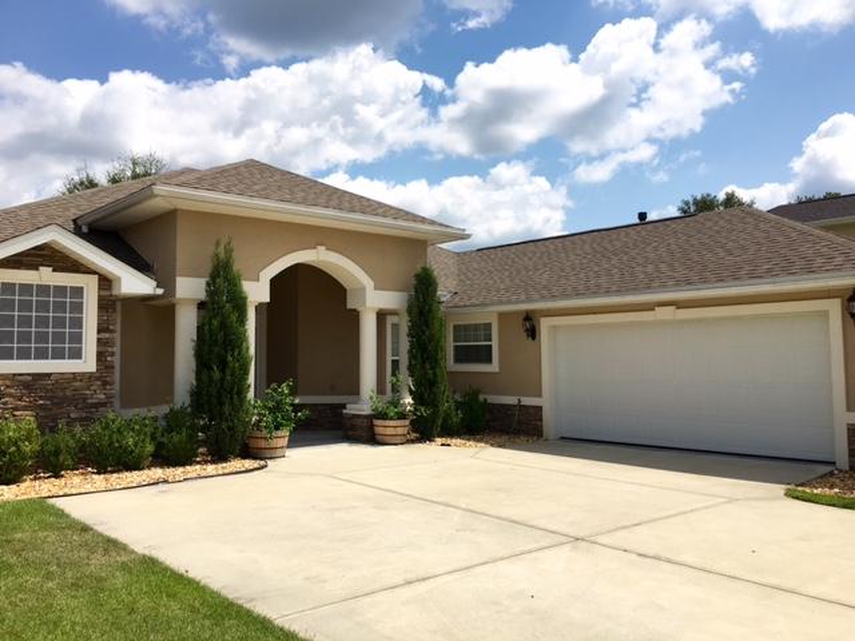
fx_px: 716
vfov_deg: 48.2
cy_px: 320
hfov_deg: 61.7
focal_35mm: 29
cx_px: 428
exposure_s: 1/2564
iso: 25
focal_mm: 4.15
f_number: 2.2
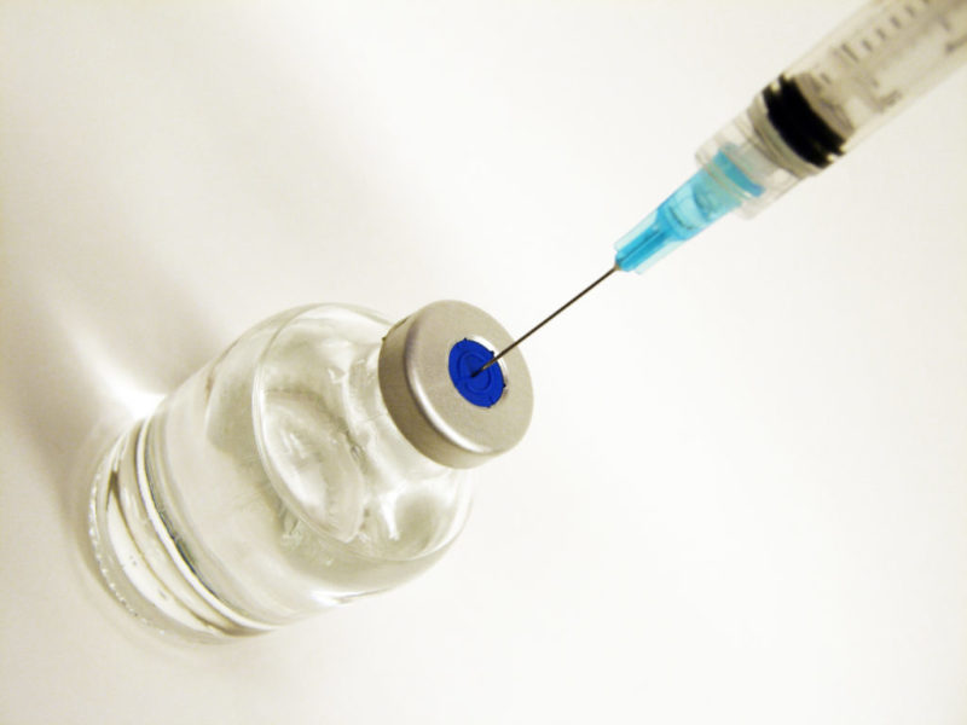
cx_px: 484
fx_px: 1006
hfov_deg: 51.4
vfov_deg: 39.7
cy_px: 362
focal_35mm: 36
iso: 50
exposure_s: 1/35.9
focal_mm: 7.5
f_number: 3.8
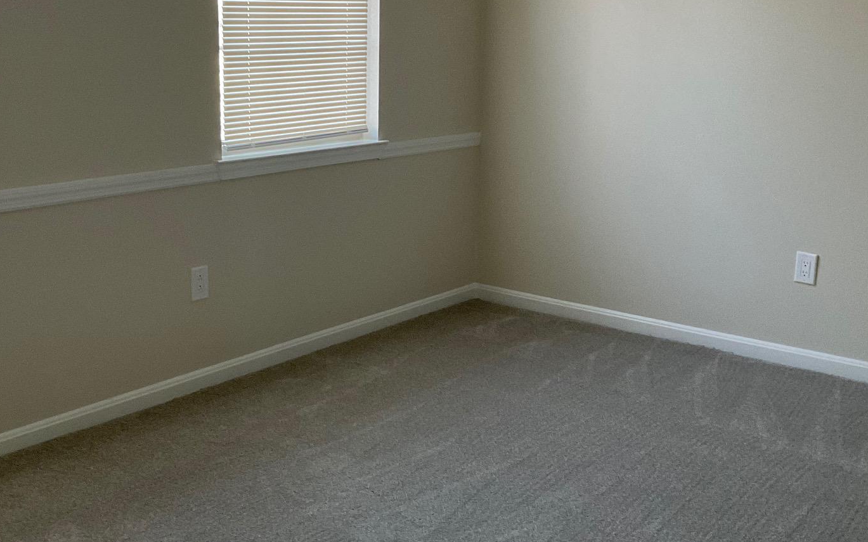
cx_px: 377
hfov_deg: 43.4
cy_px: 206
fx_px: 1088
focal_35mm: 46
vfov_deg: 27.9
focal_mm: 3
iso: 160
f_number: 1.8
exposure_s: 1/60
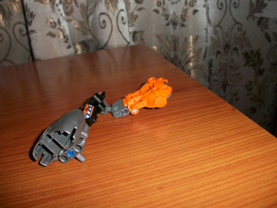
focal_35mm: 35
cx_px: 138
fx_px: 280
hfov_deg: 52.6
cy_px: 104
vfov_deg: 40.7
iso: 80
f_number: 3.1
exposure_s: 1/60
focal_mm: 6.3
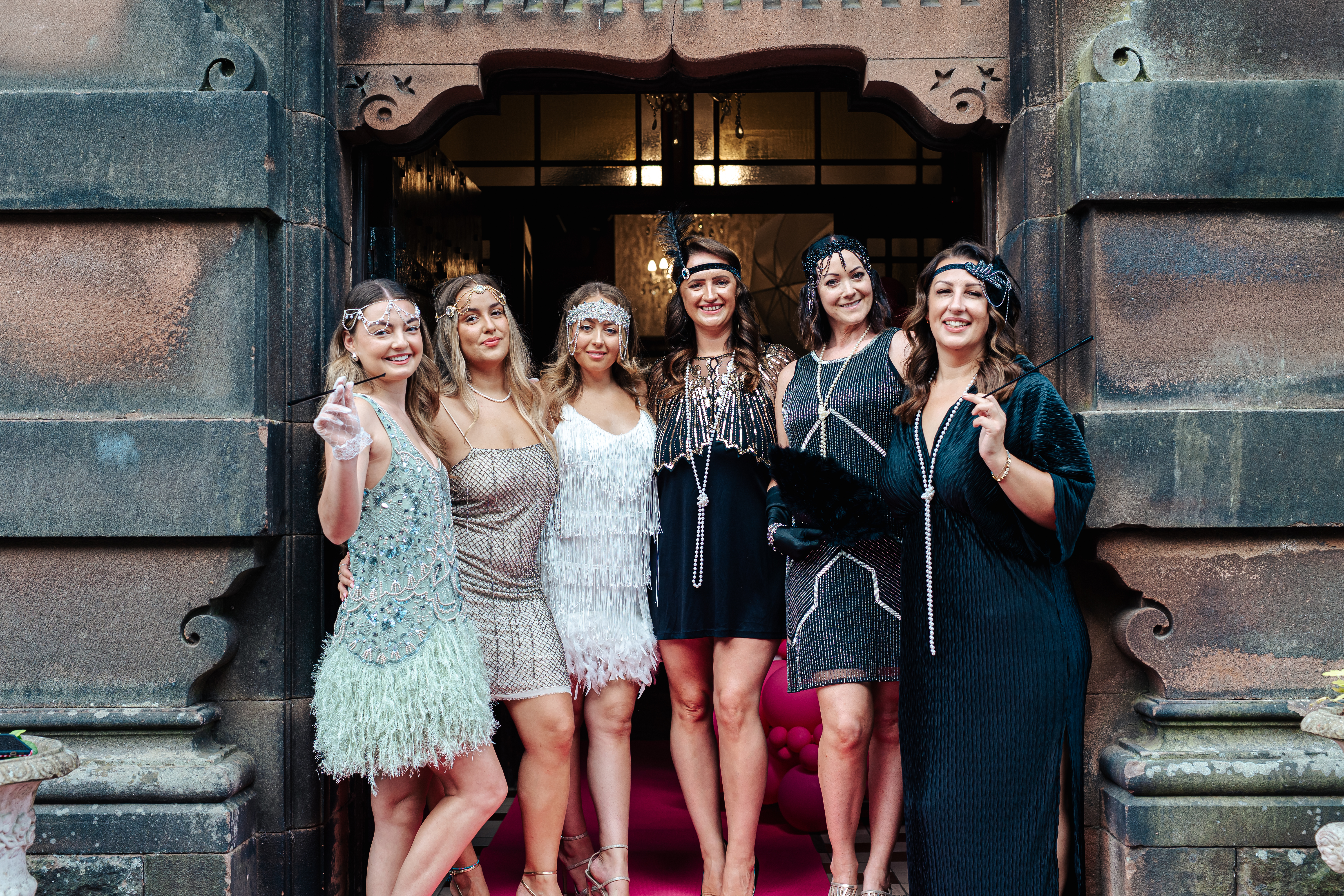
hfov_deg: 39.6
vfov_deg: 27.0
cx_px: 672
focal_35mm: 50
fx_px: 1866
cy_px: 448
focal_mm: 50
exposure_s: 1/320
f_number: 4
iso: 220
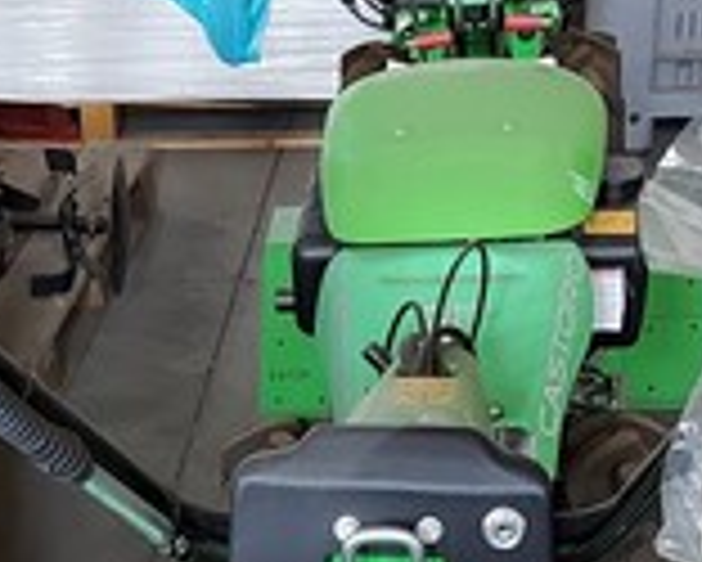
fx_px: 1871
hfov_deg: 21.2
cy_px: 674
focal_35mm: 90
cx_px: 270
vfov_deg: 16.4
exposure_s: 1/25
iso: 200
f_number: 1.8
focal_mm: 5.23
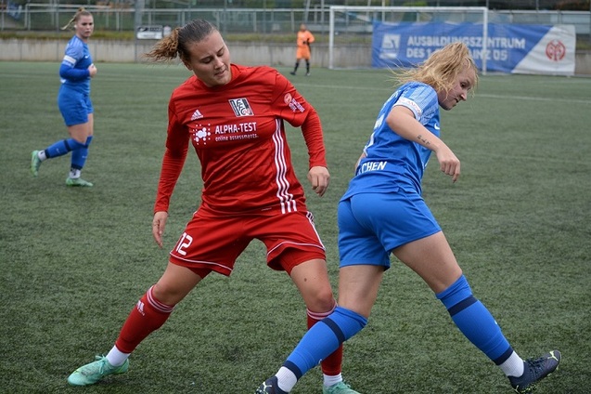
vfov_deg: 16.5
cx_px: 296
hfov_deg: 24.6
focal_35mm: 82
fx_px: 1354
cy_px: 197
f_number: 4.5
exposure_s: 1/1000
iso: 560
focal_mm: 55
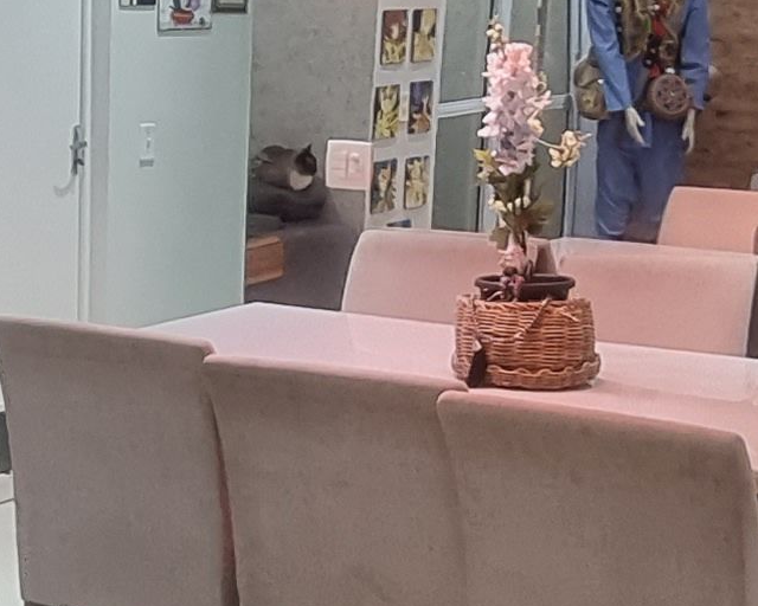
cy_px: 479
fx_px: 1795
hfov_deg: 23.0
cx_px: 12
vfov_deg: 19.0
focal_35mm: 80
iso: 320
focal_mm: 2.2
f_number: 2.2
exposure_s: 1/40
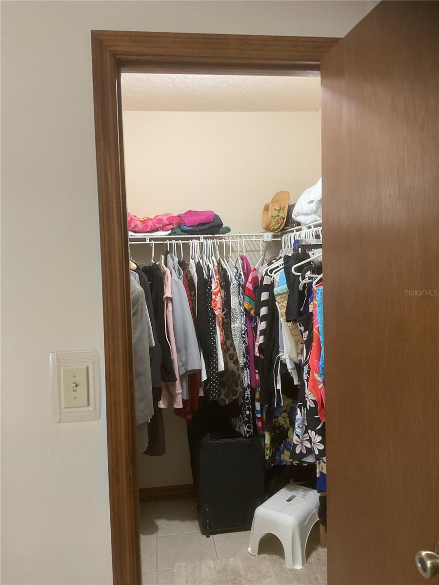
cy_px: 292
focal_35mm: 29
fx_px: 490
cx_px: 220
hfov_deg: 48.2
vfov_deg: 61.7
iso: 250
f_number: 1.8
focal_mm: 3
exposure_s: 1/40
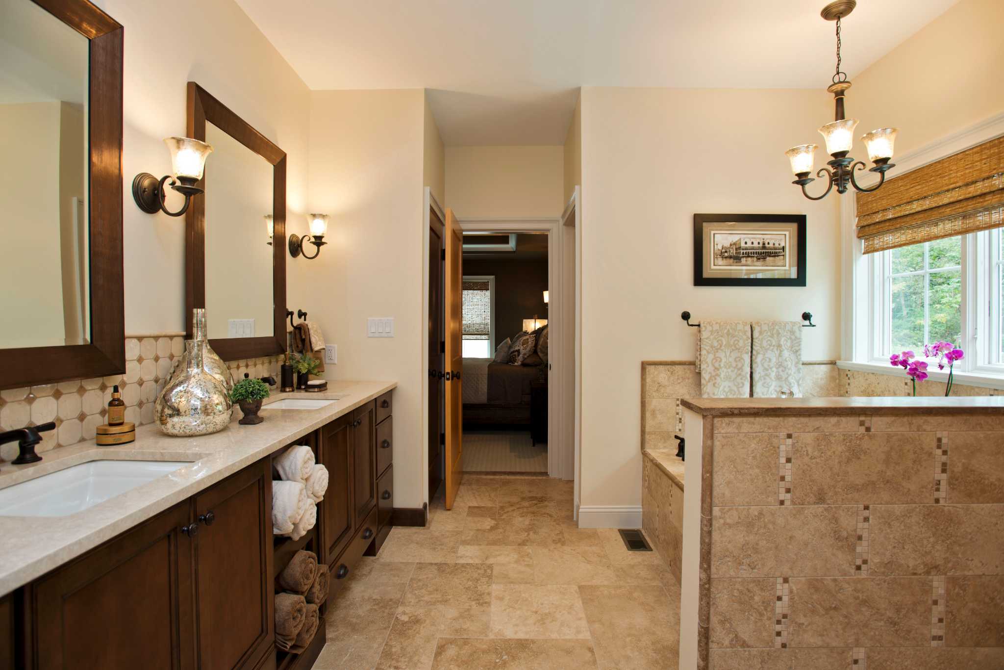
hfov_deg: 93.3
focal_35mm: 17
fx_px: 474
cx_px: 502
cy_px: 335
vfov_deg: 70.5
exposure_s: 1/8
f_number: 7.1
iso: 100
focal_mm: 17
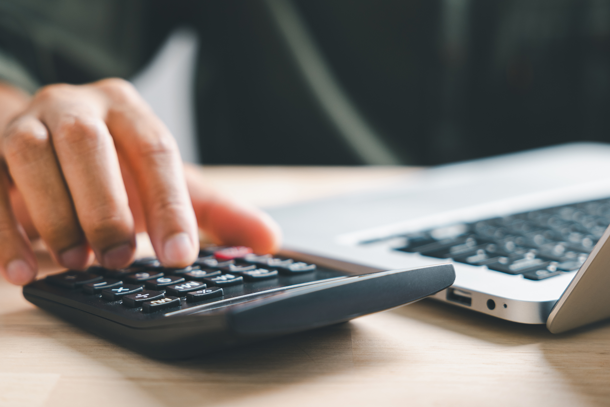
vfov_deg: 17.7
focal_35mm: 77
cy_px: 194
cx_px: 269
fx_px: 1305
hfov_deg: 26.3
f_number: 2.8
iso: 320
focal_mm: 62
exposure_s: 1/125
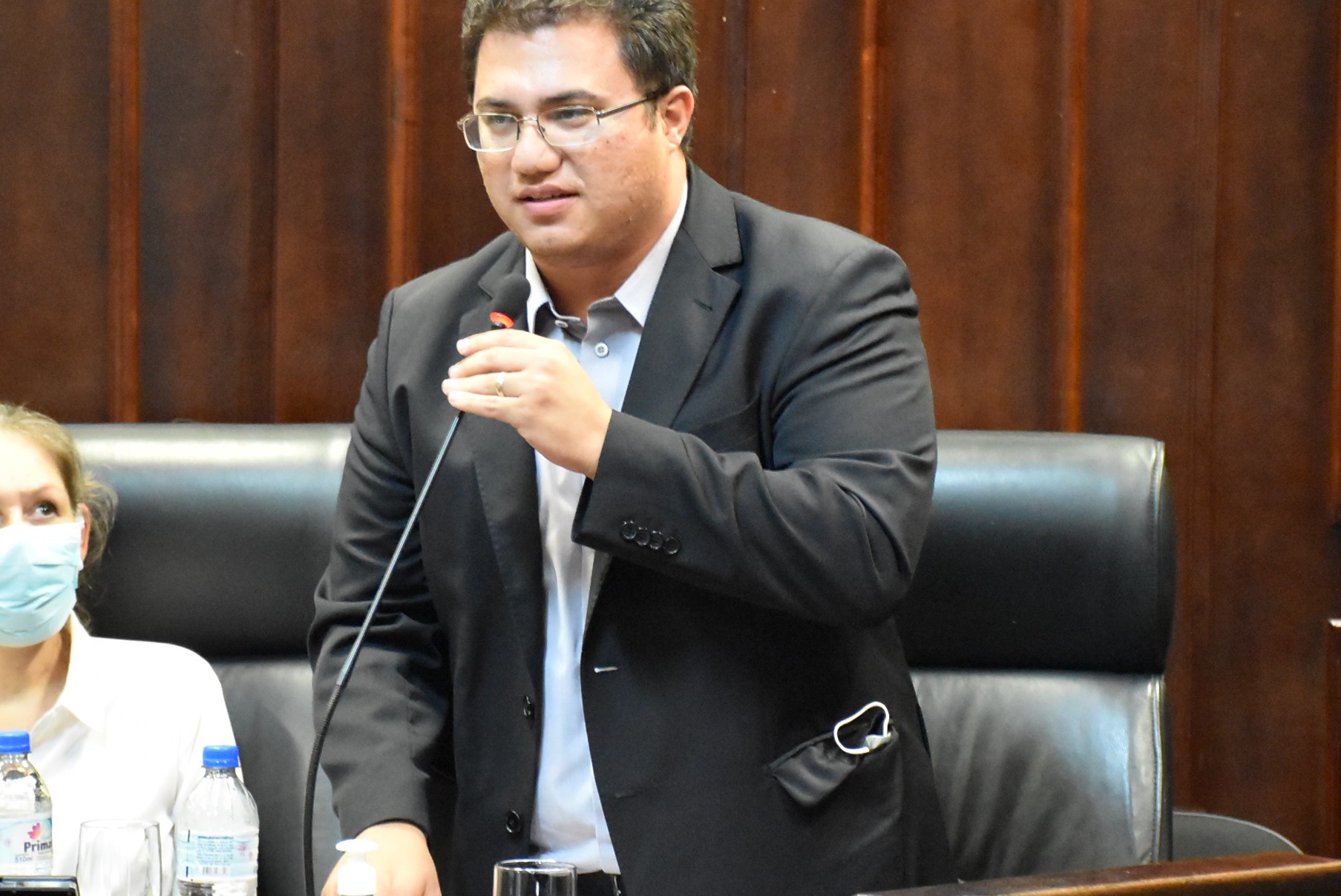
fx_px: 5555
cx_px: 654
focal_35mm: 149
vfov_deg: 9.2
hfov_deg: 13.8
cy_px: 341
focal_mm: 60
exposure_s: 1/60
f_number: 5
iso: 7200
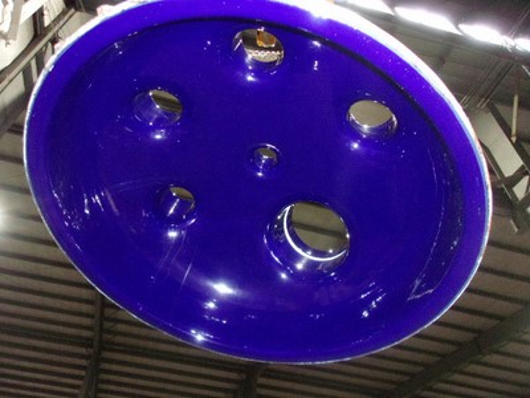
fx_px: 413
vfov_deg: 51.4
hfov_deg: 65.3
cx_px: 265
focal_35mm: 27
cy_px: 199
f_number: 3
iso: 640
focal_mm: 4.9
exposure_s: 1/34
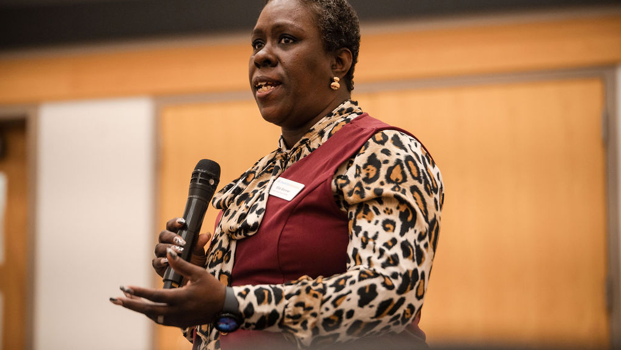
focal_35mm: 133
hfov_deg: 16.1
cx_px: 312
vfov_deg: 9.1
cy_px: 163
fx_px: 2190
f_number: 3.2
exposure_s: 1/200
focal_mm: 126
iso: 2500
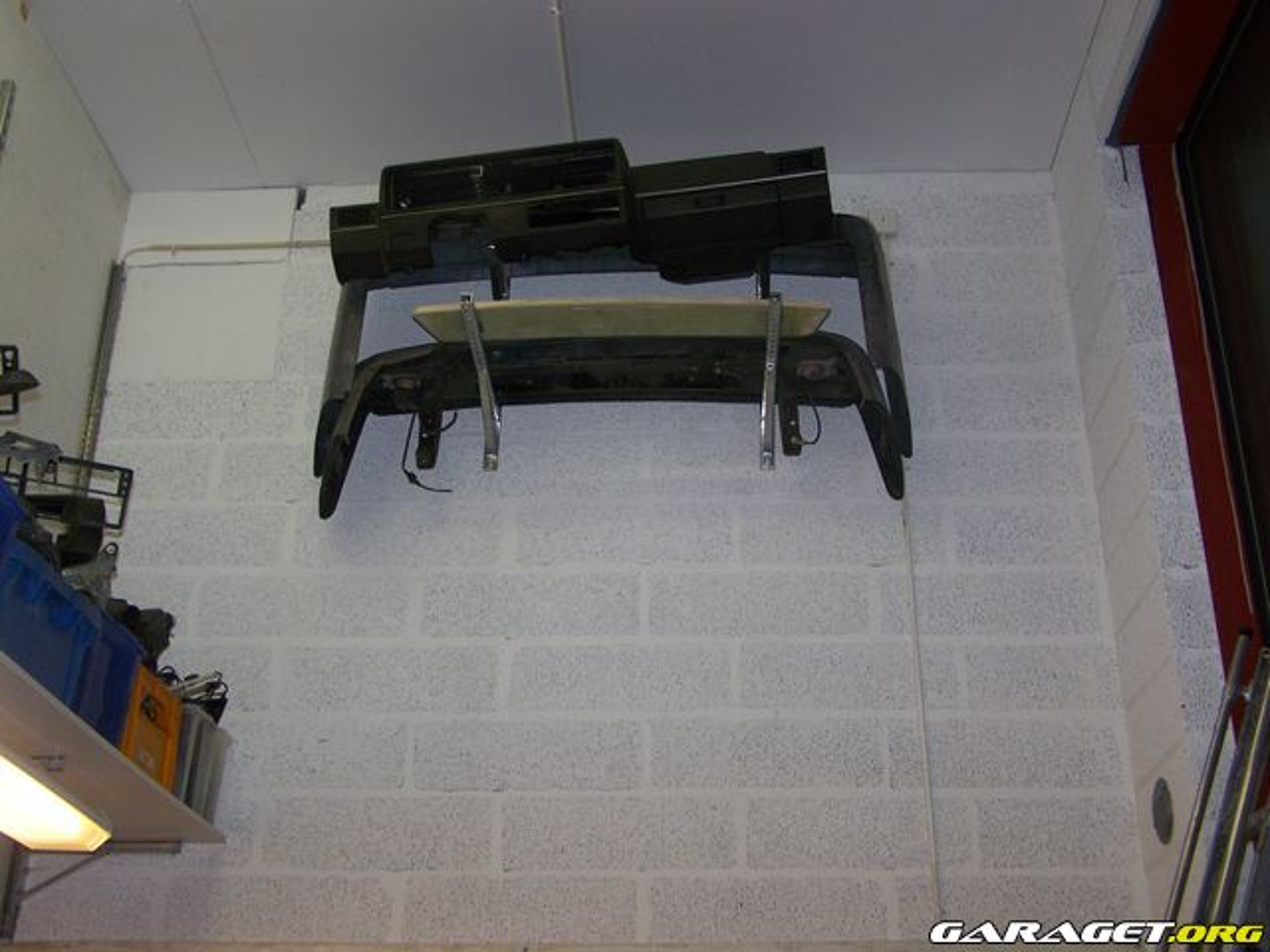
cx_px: 635
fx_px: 1468
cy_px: 476
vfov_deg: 36.0
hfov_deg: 46.8
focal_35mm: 40
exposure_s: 1/60
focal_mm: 6.7
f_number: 2.8
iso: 80
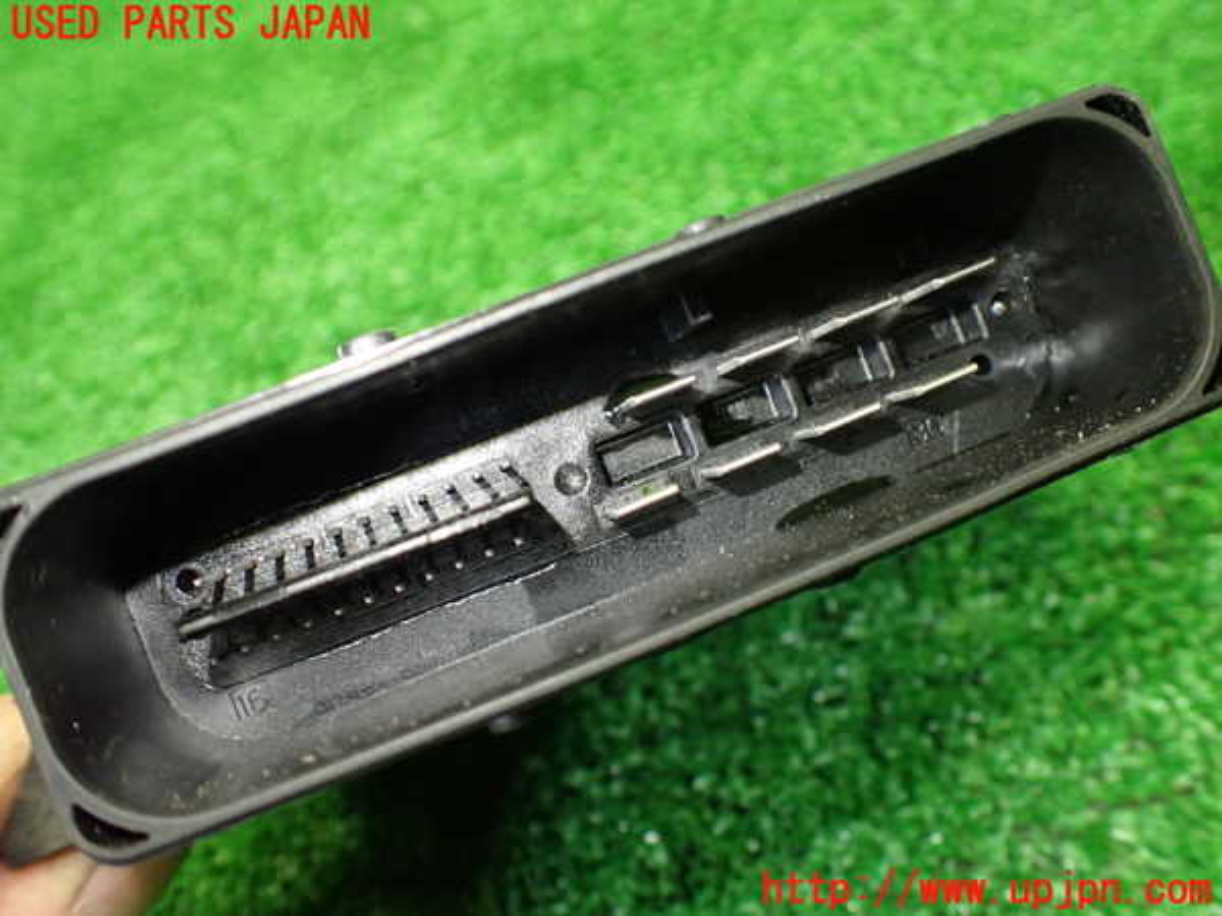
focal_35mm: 30
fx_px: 1059
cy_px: 458
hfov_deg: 60.0
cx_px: 611
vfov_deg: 46.8
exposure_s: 1/125
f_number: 2.3
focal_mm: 5.4
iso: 800
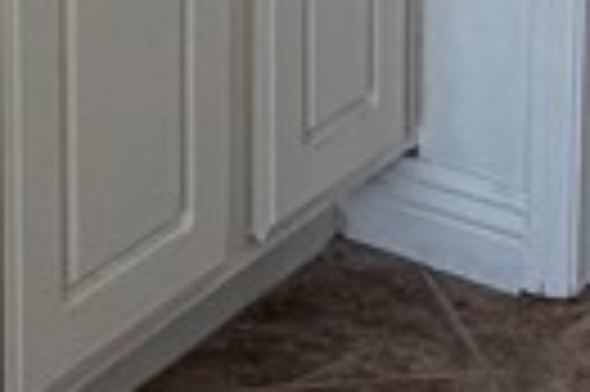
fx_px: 1866
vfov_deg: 10.7
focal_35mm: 114
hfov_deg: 17.7
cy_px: -460
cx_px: 41
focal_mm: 2.22
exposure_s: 1/121
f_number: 2.2
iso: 160
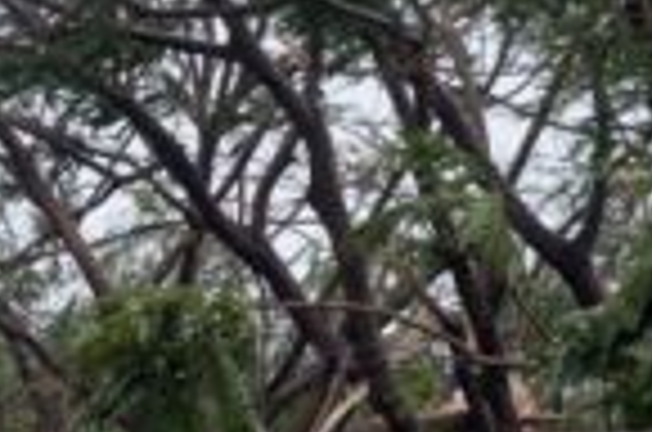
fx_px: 10499
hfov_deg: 3.5
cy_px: 1030
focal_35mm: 581
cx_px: -1093
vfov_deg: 2.3
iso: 1000
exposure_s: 1/160
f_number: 8
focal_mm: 70
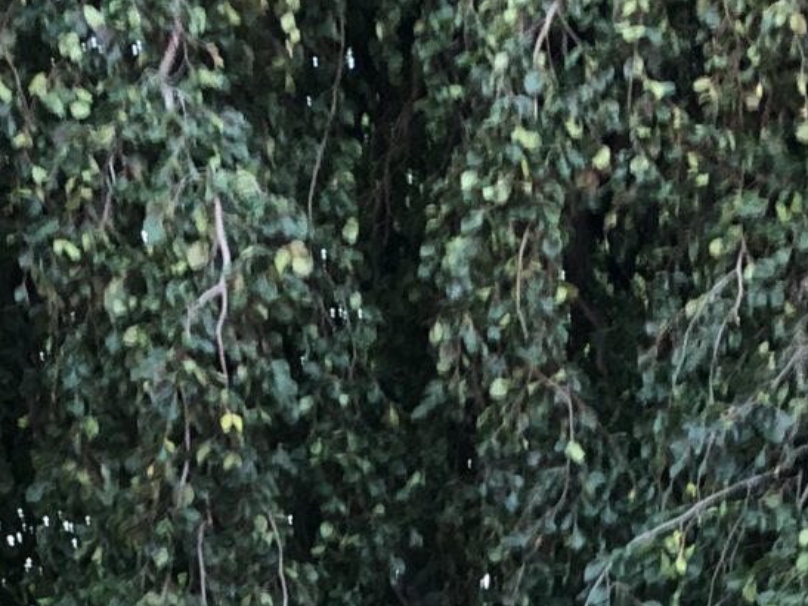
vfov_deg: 10.8
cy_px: 964
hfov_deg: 15.1
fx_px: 3057
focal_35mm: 131
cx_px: 437
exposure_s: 1/17
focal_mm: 3.99
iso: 50
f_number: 1.8
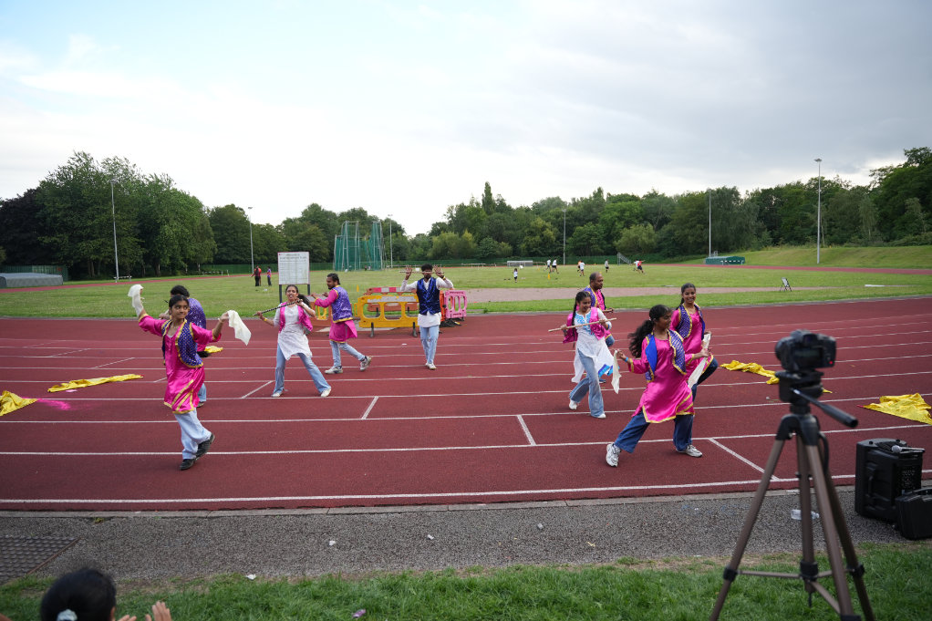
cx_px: 466
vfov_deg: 53.1
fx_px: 621
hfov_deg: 73.8
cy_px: 310
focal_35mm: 24
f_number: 2.8
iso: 250
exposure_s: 1/640
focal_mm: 24
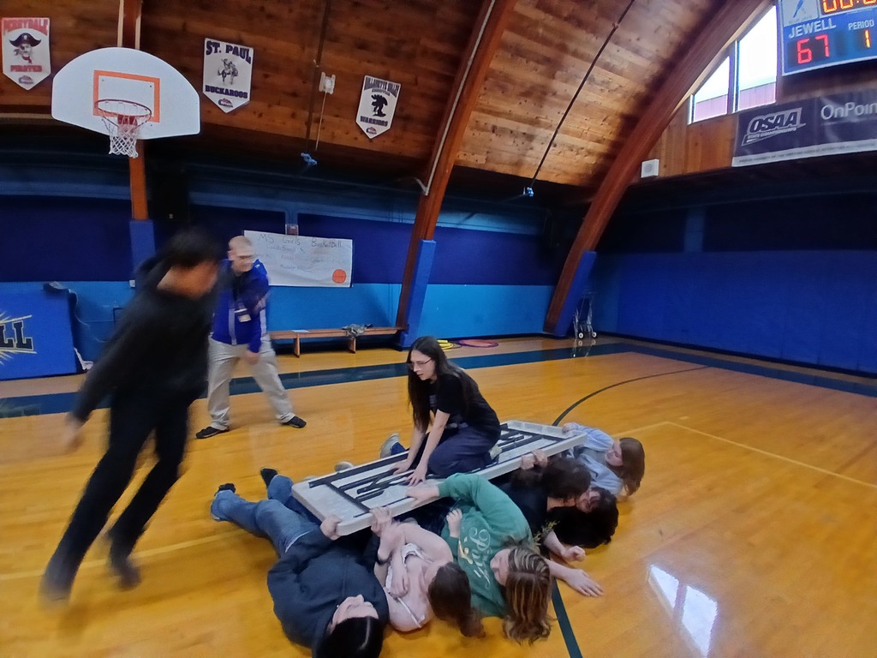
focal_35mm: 17
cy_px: 329
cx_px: 438
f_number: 2.2
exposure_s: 1/30
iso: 400
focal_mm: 1.4
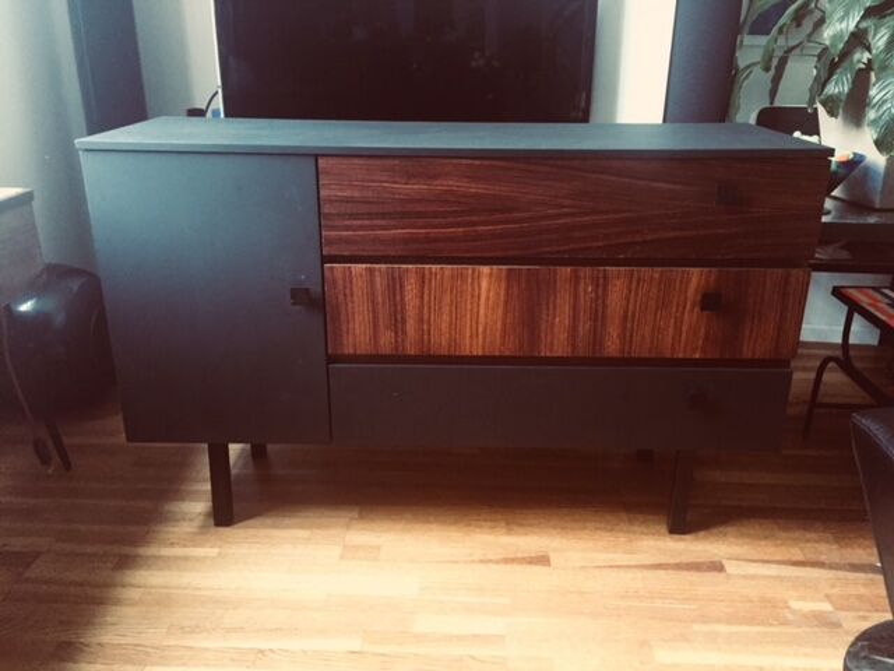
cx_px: 447
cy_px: 336
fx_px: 749
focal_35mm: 29
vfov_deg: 48.2
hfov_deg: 61.7
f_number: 2.2
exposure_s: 1/33
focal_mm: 4.15
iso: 250
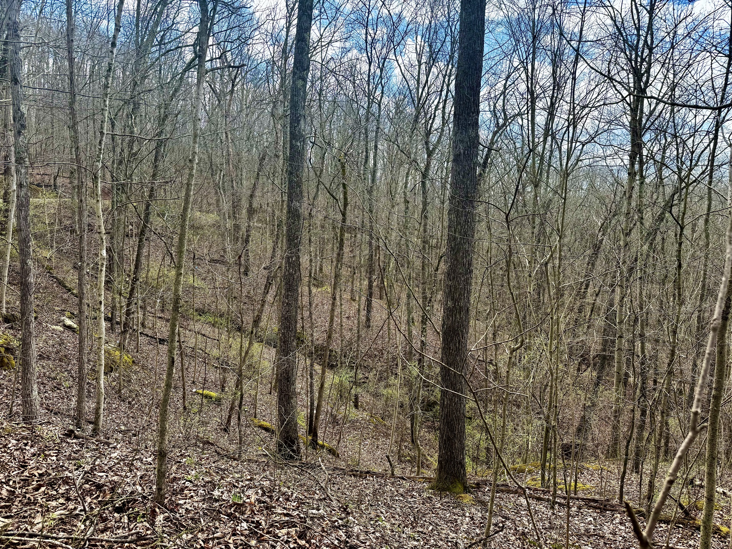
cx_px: 366
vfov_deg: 56.8
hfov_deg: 71.6
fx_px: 508
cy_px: 274
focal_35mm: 24
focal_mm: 6.76
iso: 80
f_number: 1.78
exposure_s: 1/544
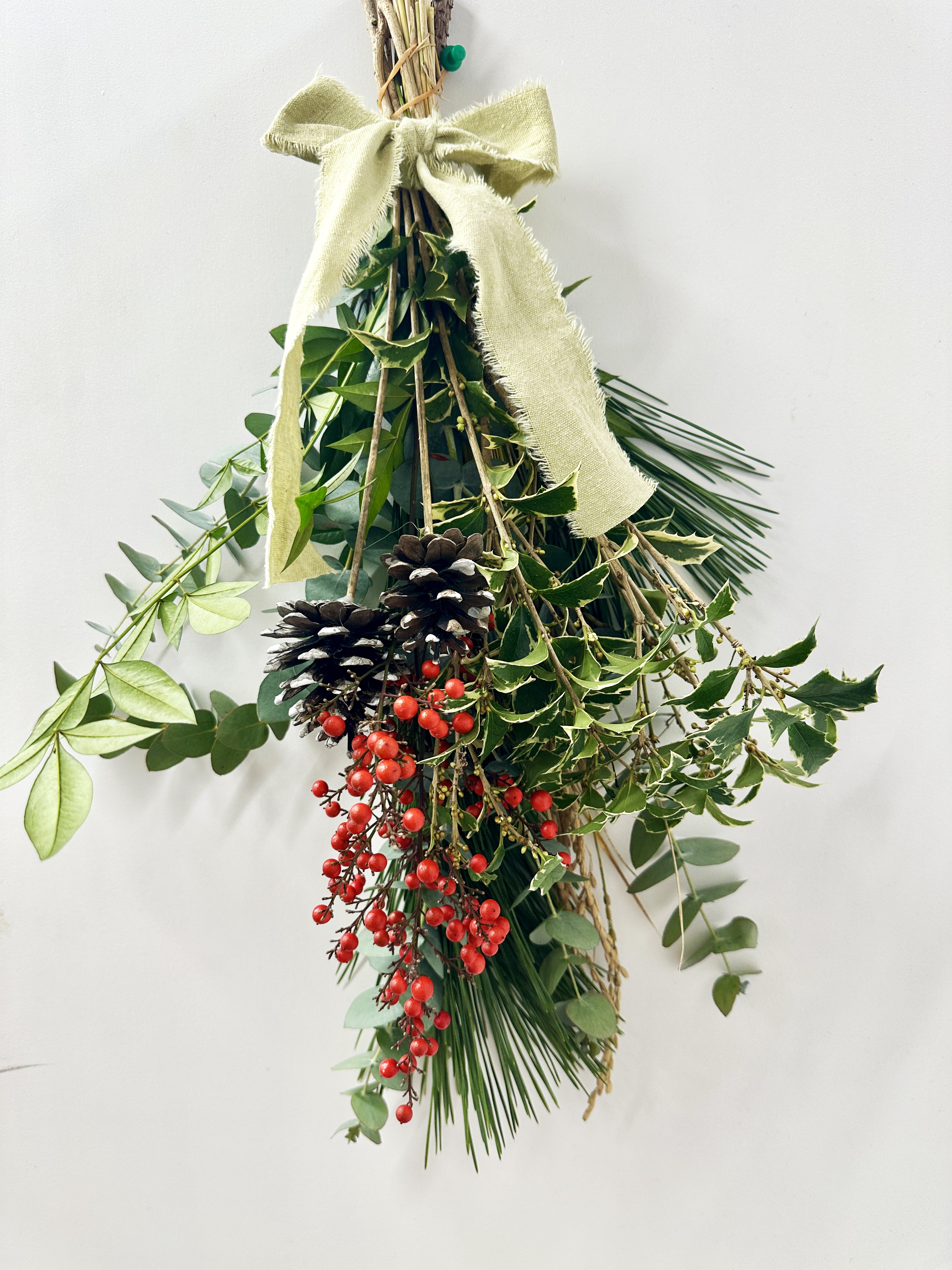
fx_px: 880
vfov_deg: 71.6
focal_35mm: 24
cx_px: 476
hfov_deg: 56.8
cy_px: 635
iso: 125
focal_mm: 6.86
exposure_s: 1/120
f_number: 1.78
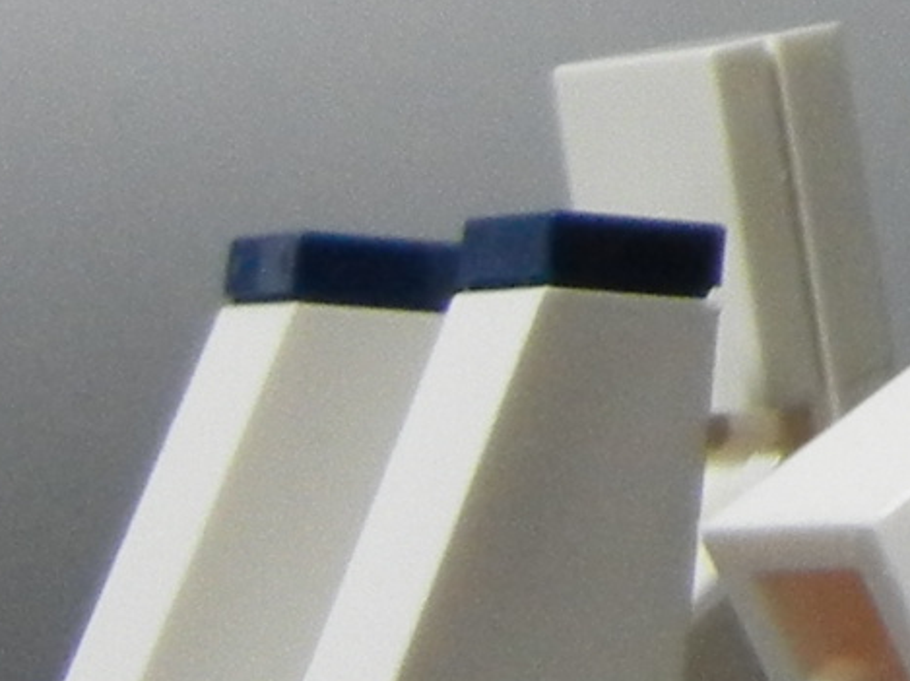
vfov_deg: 6.9
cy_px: -617
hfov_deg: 8.6
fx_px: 5490
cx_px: 2206
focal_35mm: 209
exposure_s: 1/64
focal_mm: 5.4
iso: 400
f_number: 3.5
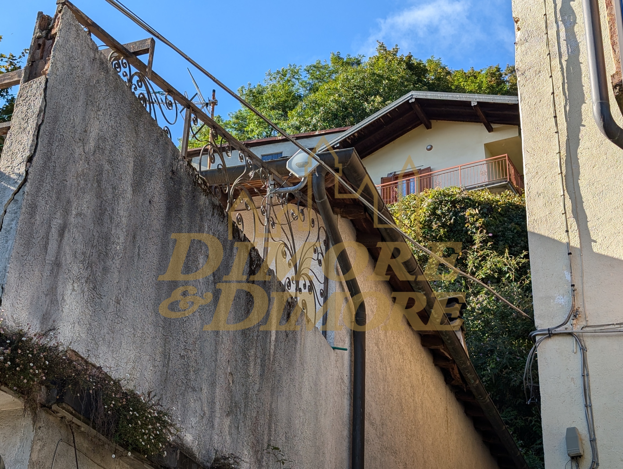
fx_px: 883
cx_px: 312
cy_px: 234
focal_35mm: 49
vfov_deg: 29.8
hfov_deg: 38.9
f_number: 1.68
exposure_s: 1/517
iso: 20
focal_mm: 6.9
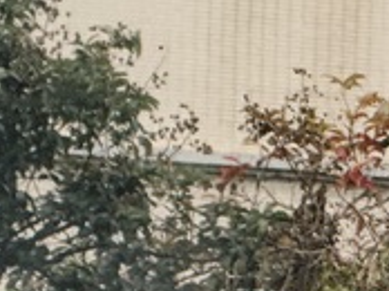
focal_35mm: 708
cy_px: -76
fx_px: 7945
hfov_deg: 2.8
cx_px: 1140
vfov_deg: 2.1
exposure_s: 1/914
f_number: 2.8
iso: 50
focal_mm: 15.66
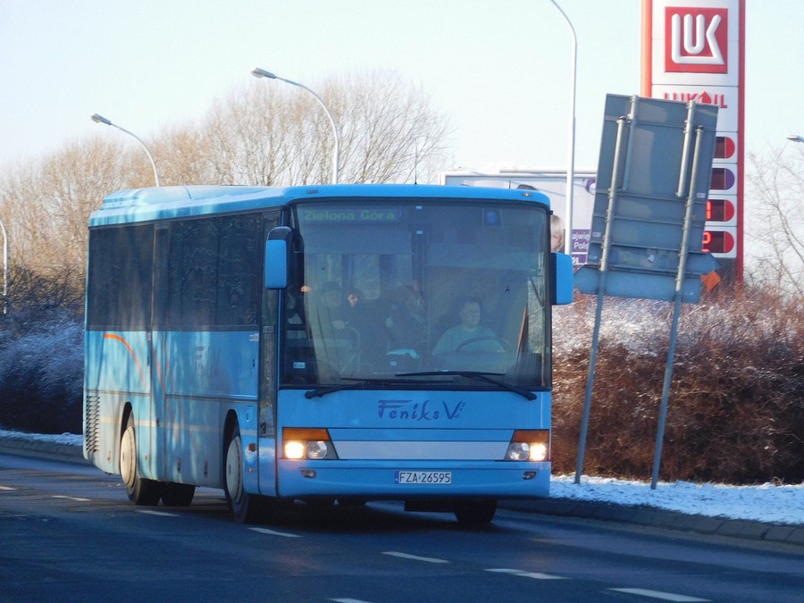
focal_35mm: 250
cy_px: 302
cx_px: 402
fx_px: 5807
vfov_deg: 5.9
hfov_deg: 7.9
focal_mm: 44.6
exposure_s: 1/250
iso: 200
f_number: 5.7
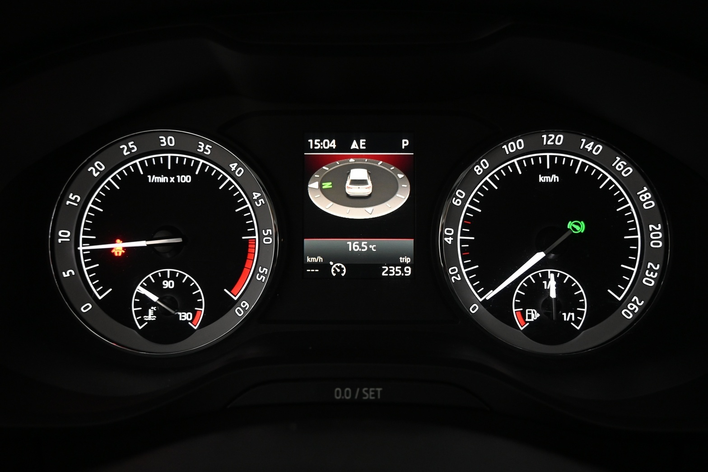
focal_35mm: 31
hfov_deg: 60.3
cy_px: 232
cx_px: 359
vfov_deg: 42.3
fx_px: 610
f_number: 3.8
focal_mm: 20
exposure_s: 1/30
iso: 1600
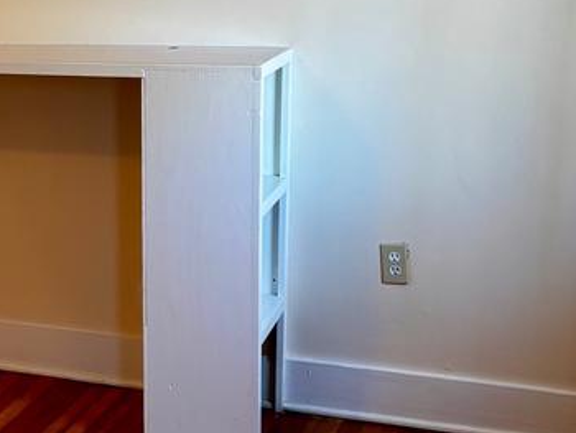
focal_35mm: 76
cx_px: -3
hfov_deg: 24.4
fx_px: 1265
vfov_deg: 19.3
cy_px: 120
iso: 125
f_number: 1.6
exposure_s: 1/60
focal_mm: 5.96
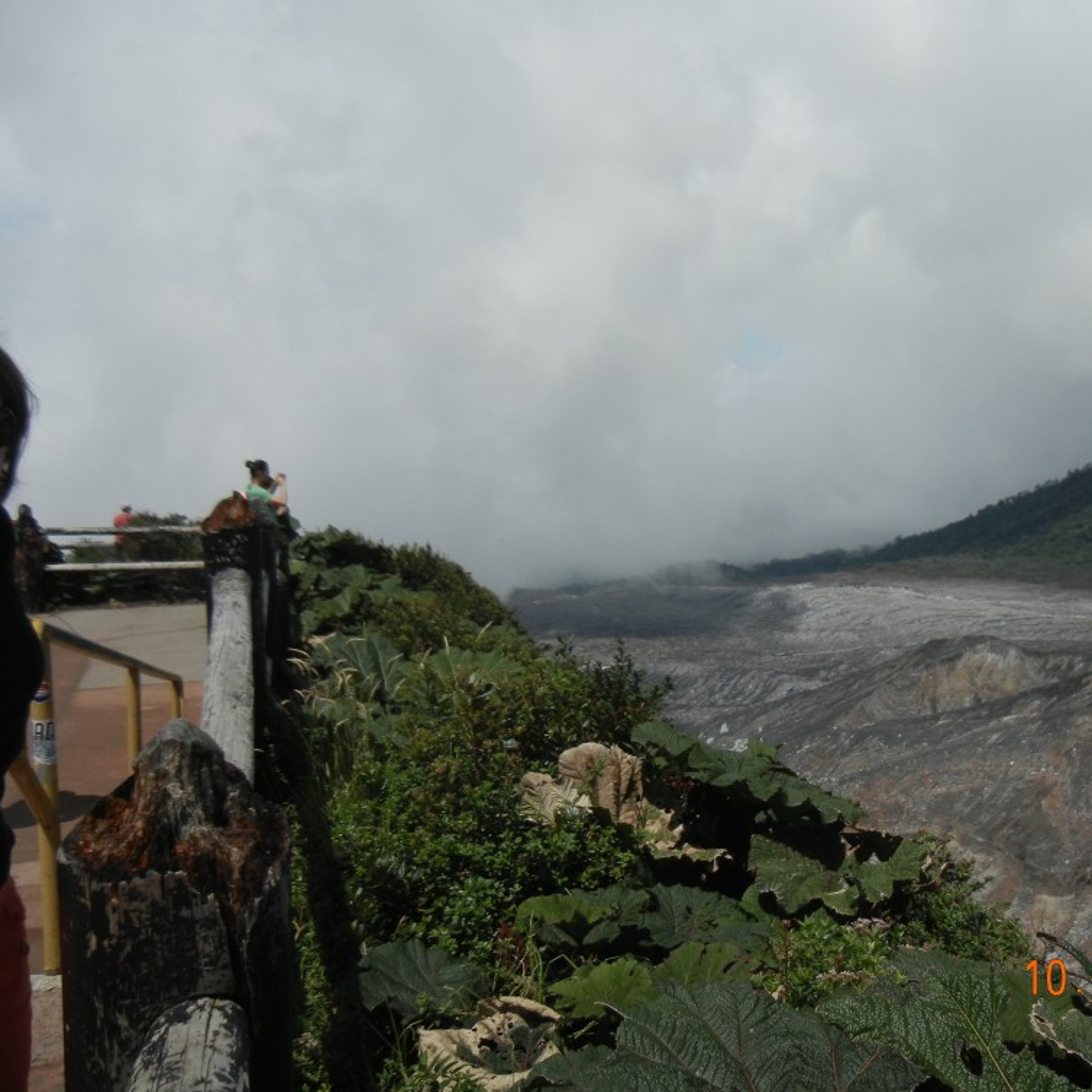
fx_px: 1285
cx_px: 737
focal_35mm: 36
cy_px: 537
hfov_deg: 45.3
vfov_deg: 46.0
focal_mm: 5.4
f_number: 7
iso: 160
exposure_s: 1/933
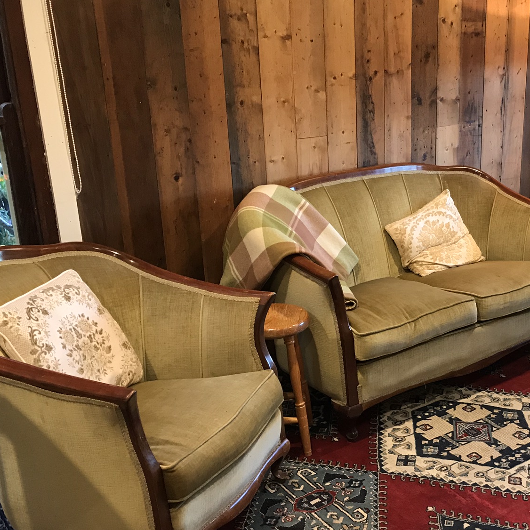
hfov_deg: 36.0
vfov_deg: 37.5
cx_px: 440
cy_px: 305
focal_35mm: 45
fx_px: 780
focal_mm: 3.99
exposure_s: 1/17
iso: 64
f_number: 1.8
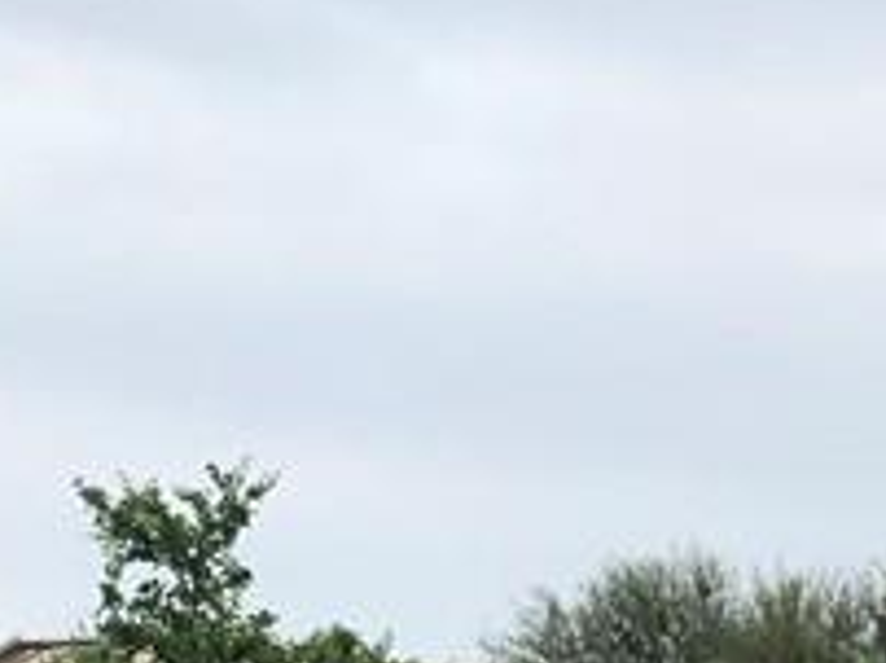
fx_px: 3630
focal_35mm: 142
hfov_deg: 13.8
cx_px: 719
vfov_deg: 9.7
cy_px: 1304
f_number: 1.8
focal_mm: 3.99
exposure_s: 1/791
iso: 20
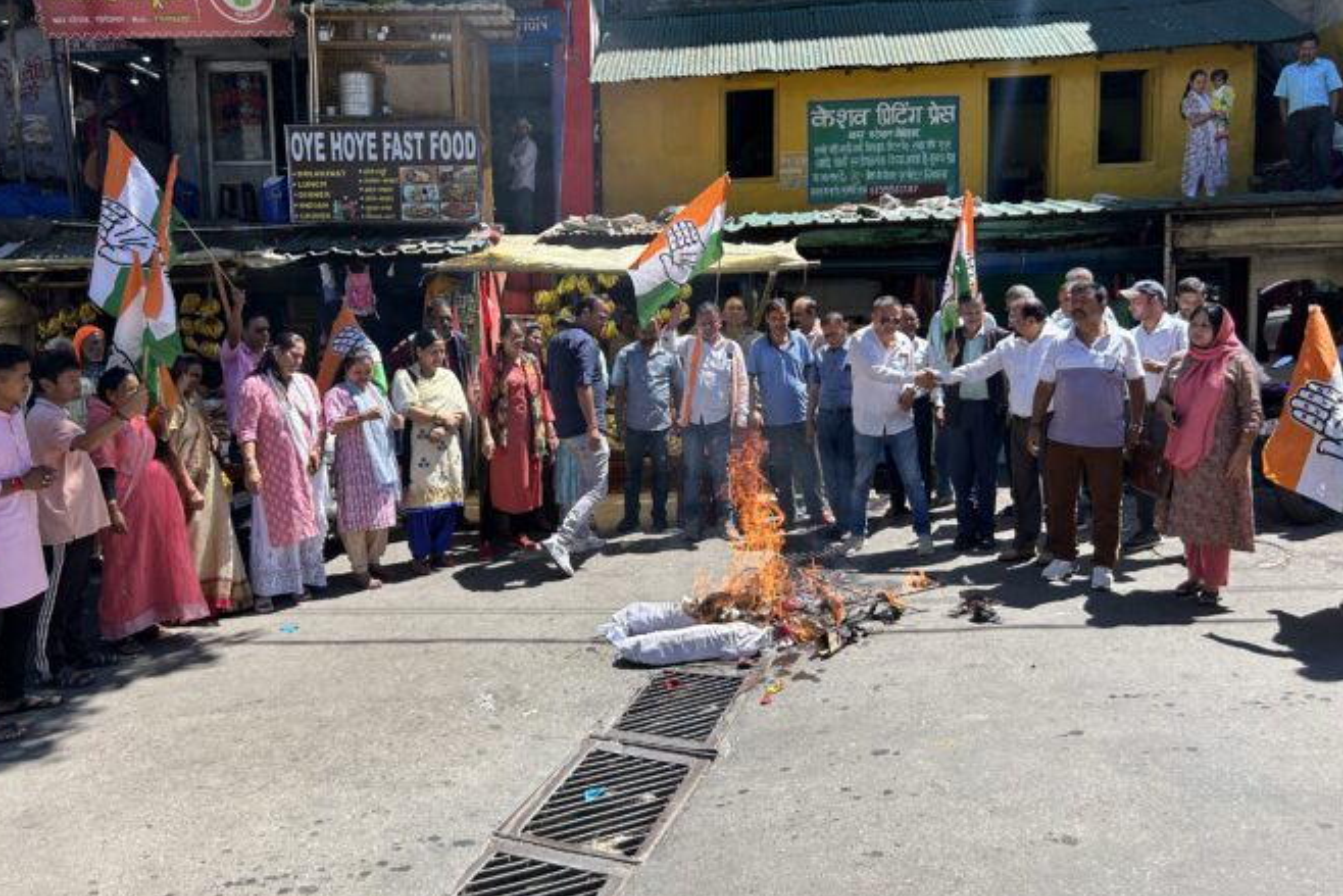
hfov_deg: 65.5
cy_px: 403
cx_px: 668
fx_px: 1045
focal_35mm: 28
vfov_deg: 46.4
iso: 50
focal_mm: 5.7
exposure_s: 1/1645
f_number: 1.5
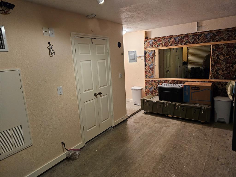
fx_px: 157
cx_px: 118
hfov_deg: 73.9
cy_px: 88
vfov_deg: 58.9
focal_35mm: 23
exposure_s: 1/60
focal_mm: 6.3
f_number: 1.7
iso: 640
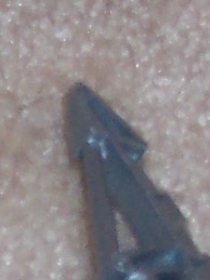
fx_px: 2056
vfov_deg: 7.5
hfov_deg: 5.7
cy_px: 518
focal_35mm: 254
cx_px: -255
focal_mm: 8
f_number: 2.8
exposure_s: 1/30
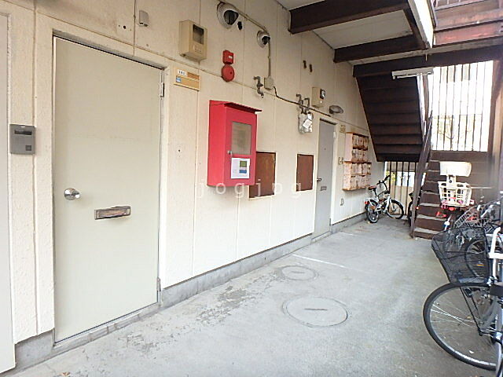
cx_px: 252
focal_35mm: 21
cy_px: 188
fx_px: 305
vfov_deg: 63.4
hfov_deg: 79.0
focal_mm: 3.7
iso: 400
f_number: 3.5
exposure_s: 1/250
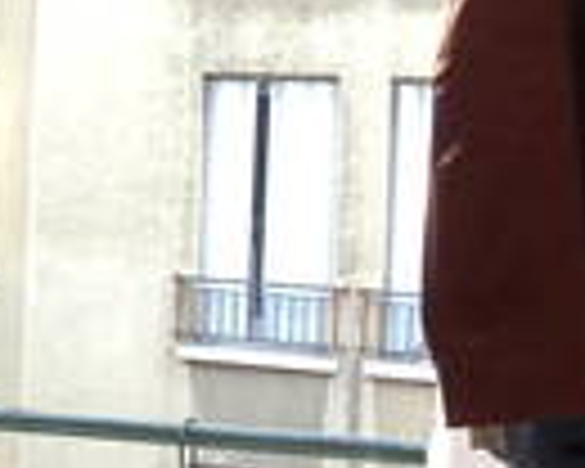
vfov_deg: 9.3
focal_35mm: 166
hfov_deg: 11.1
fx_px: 2874
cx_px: -342
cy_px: 234
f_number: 1.8
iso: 40
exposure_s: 1/24
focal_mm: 3.99
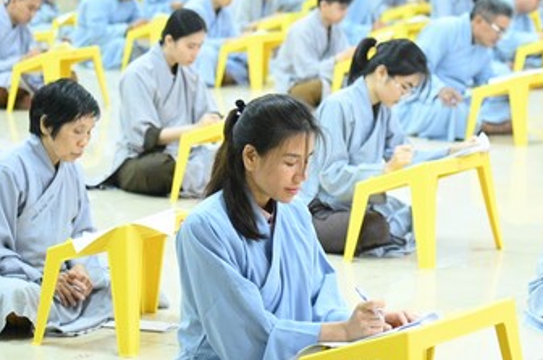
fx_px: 2184
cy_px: 126
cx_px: 433
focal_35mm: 145
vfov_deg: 9.4
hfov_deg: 14.1
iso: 16000
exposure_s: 1/200
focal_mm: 75
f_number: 4
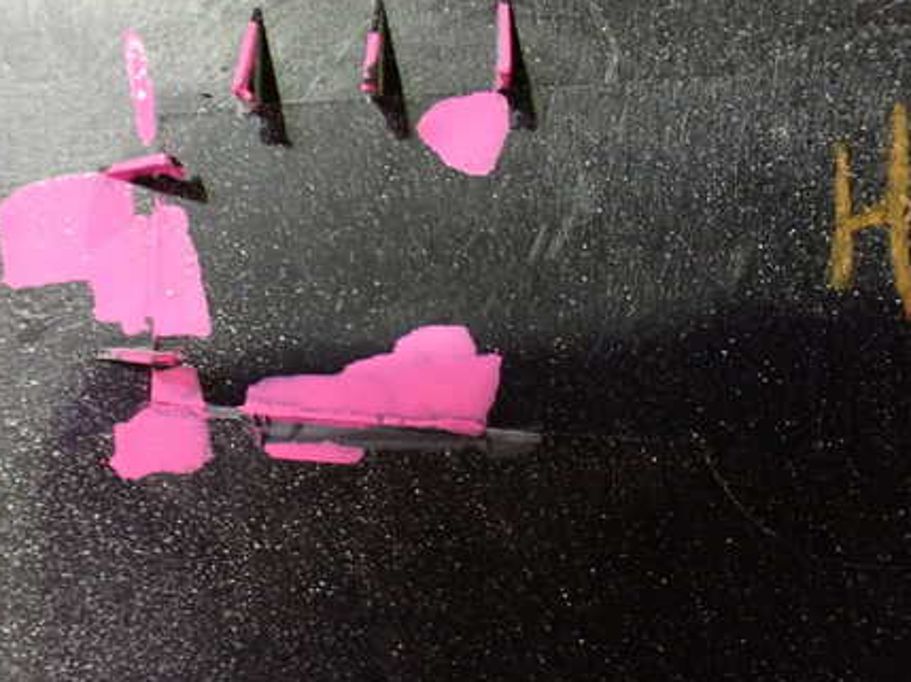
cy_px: 319
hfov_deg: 44.2
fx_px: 1104
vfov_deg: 34.3
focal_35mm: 42
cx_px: 308
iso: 800
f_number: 2.3
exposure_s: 1/30
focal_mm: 5.4
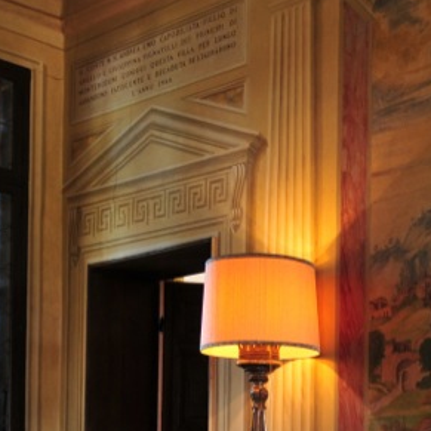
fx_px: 1049
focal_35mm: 74
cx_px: 464
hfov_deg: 22.1
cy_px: 468
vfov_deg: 22.0
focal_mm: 17
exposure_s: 1/6
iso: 200
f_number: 8
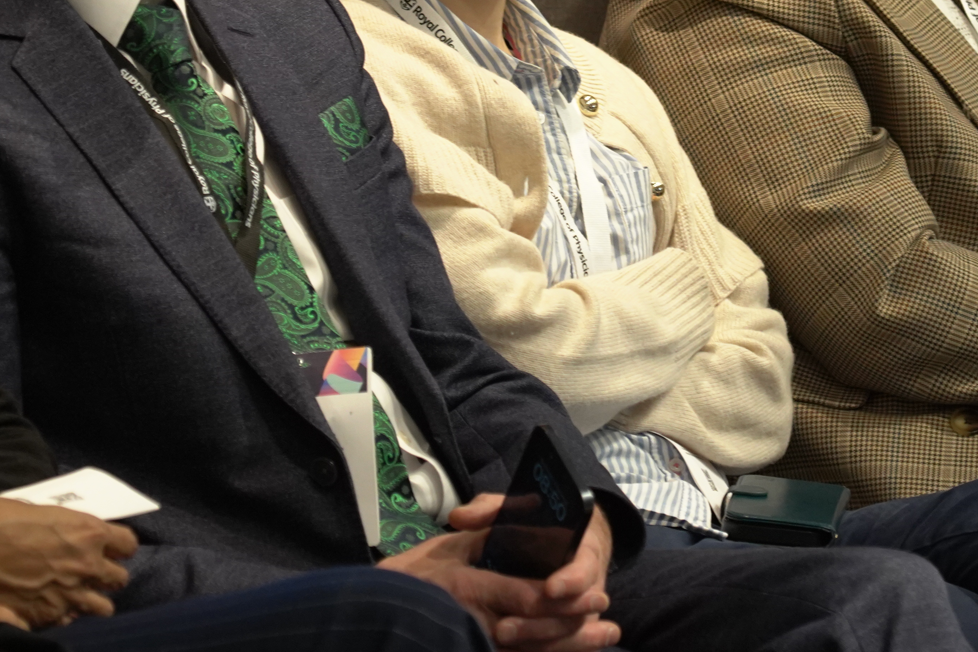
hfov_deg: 5.9
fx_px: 9480
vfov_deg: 3.9
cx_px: 699
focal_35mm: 349
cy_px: 23
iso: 2500
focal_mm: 160
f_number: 5.6
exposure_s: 1/40
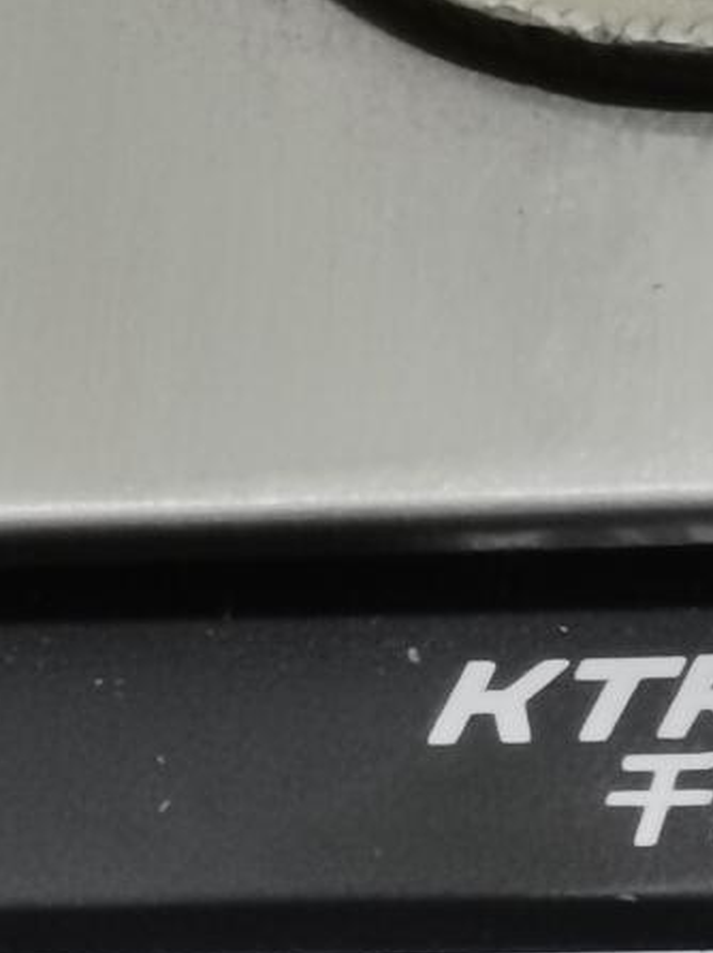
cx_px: 792
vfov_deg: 6.2
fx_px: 8769
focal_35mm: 319
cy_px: -103
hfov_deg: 4.6
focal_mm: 5.58
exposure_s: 1/100
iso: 125
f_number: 1.8
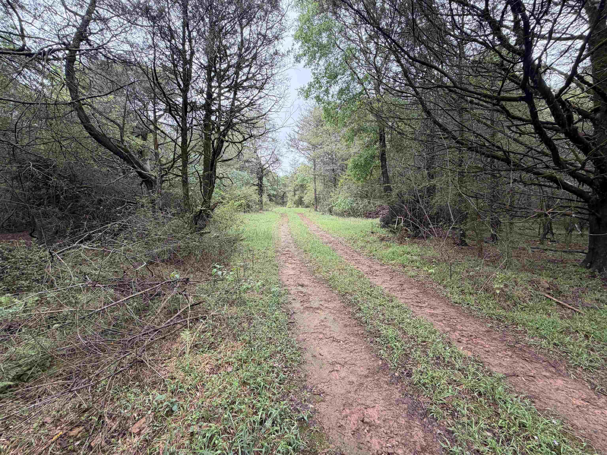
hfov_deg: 102.1
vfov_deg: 85.7
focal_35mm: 14
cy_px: 228
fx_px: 245
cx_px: 304
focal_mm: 2.22
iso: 64
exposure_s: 1/121
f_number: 2.2
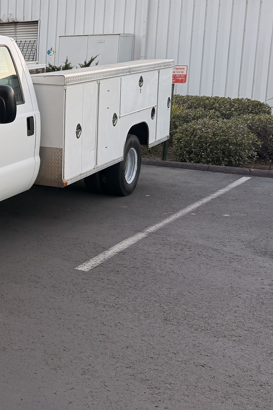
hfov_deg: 21.8
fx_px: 637
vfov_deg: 35.5
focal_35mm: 56
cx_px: -83
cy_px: 167
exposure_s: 1/193
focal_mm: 6.76
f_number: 1.78
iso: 100
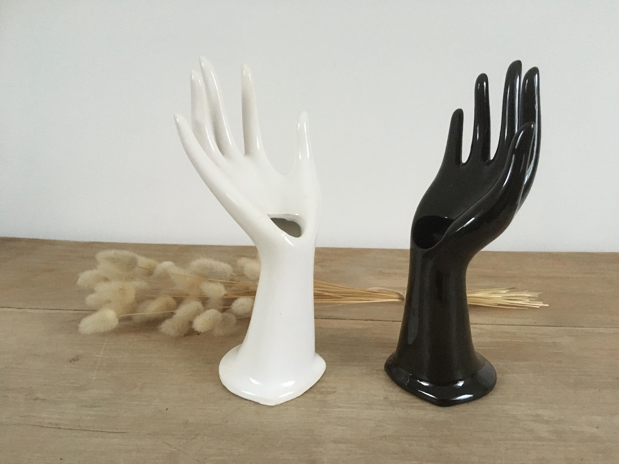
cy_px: 232
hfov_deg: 61.7
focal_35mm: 29
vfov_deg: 48.2
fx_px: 519
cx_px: 310
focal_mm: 4.15
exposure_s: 1/17
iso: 250
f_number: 2.2
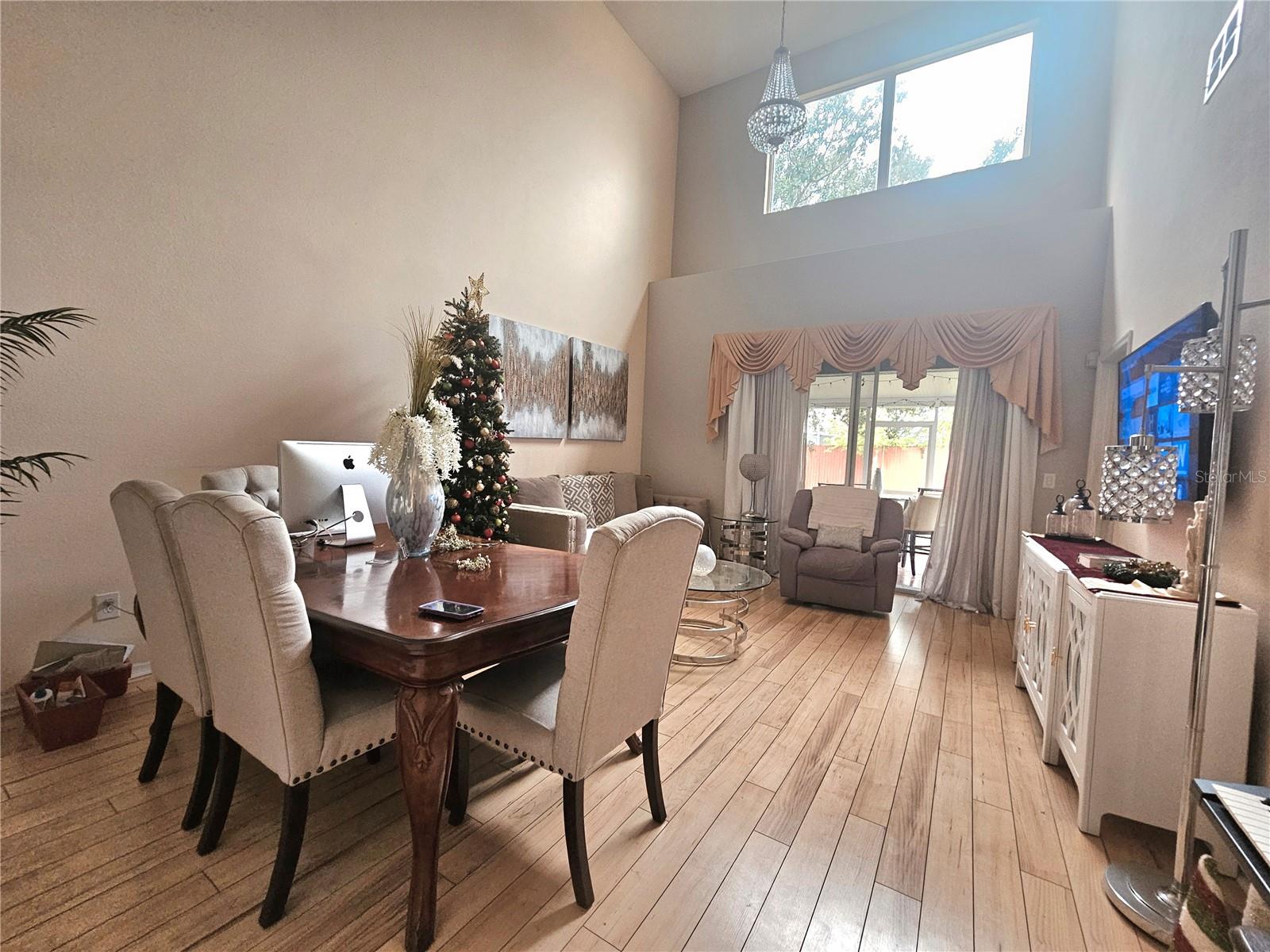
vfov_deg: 89.9
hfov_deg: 106.2
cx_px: 635
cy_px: 476
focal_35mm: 13
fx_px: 477
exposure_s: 1/40
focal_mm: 2.2
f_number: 2.2
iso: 320
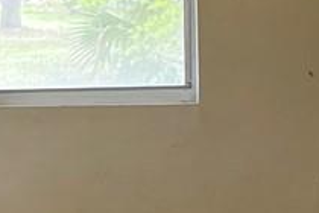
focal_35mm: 198
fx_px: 1754
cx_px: 58
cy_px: 196
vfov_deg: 6.9
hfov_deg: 10.4
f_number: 1.6
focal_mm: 5.1
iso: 125
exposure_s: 1/104
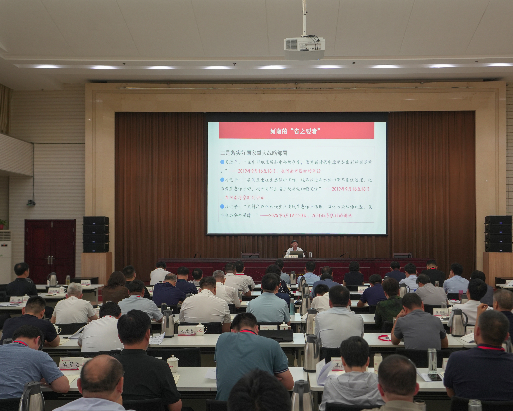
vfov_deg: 37.3
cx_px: 278
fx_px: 607
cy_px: 208
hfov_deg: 45.8
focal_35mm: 40
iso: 640
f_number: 4
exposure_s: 1/60
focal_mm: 35
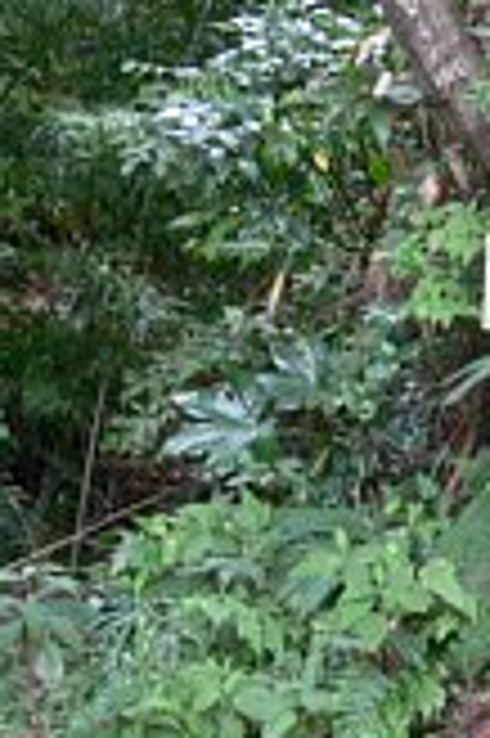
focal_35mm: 155
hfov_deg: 8.7
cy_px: 459
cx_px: 710
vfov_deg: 13.3
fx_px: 3171
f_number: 3.2
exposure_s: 1/30
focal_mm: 13
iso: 200
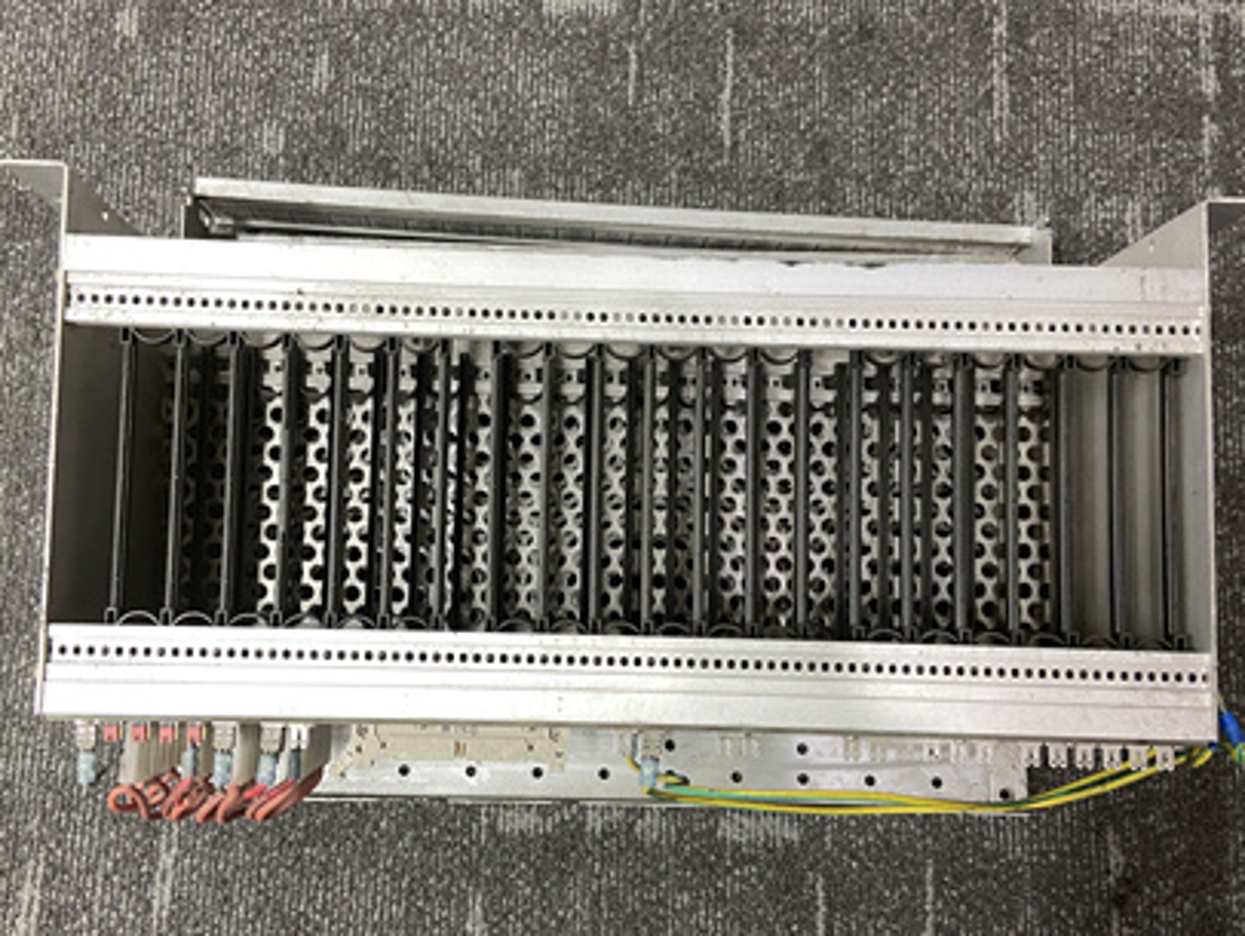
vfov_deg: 44.2
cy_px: 505
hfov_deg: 56.7
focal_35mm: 32
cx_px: 580
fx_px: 1152
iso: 200
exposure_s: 1/50
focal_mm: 4.25
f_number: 1.8
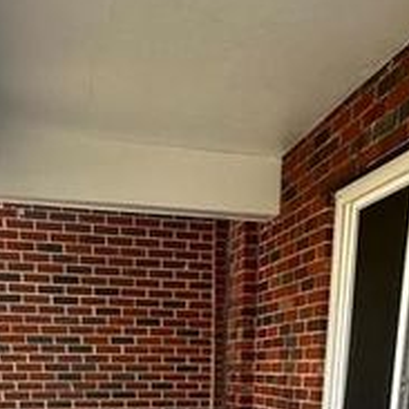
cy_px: 553
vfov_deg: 29.1
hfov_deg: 37.5
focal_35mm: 45
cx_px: 192
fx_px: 602
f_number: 2.2
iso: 40
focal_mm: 2.22
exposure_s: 1/160
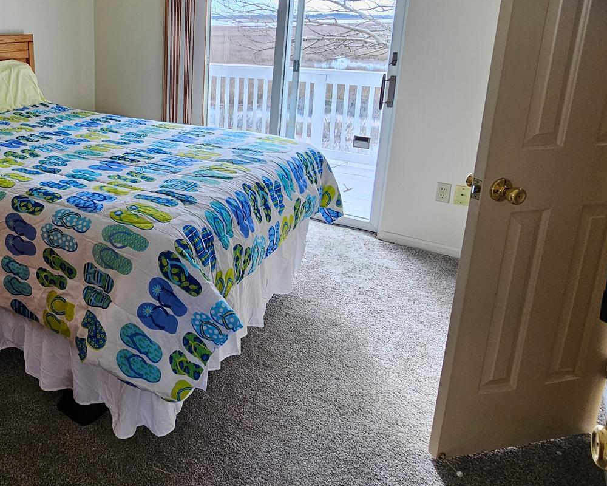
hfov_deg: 59.3
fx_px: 467
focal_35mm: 26
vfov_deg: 52.9
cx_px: 97
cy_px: 133
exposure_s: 1/132
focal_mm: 2.2
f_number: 2.2
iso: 64
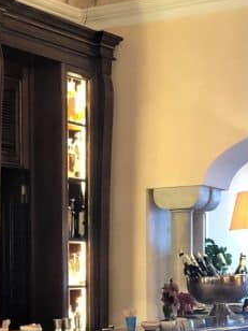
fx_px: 927
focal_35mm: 97
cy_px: 304
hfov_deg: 14.9
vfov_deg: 19.8
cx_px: -25
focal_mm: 3.99
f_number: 1.8
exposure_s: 1/17
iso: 100
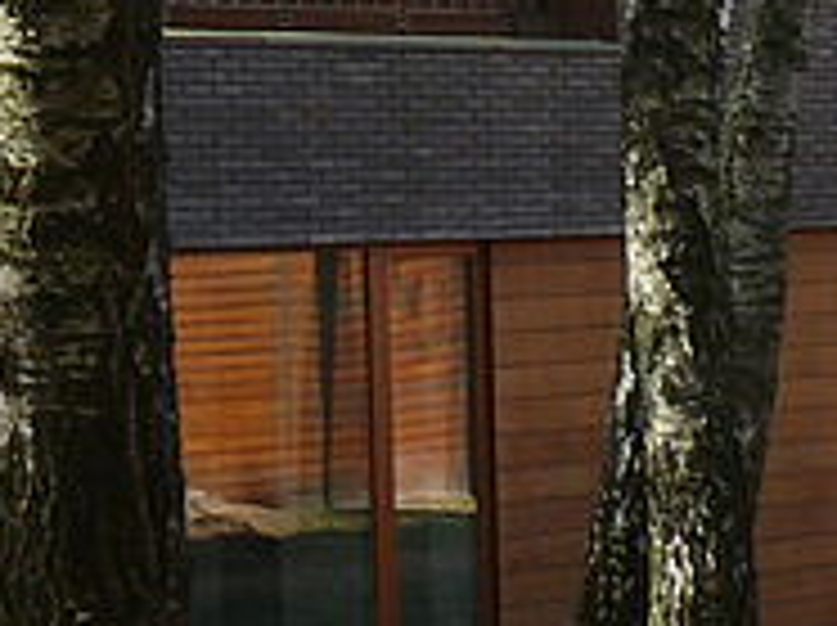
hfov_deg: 9.7
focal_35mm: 201
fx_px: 4854
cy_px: -14
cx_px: -146
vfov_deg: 7.3
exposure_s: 1/200
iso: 100
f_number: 4
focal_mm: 7.4
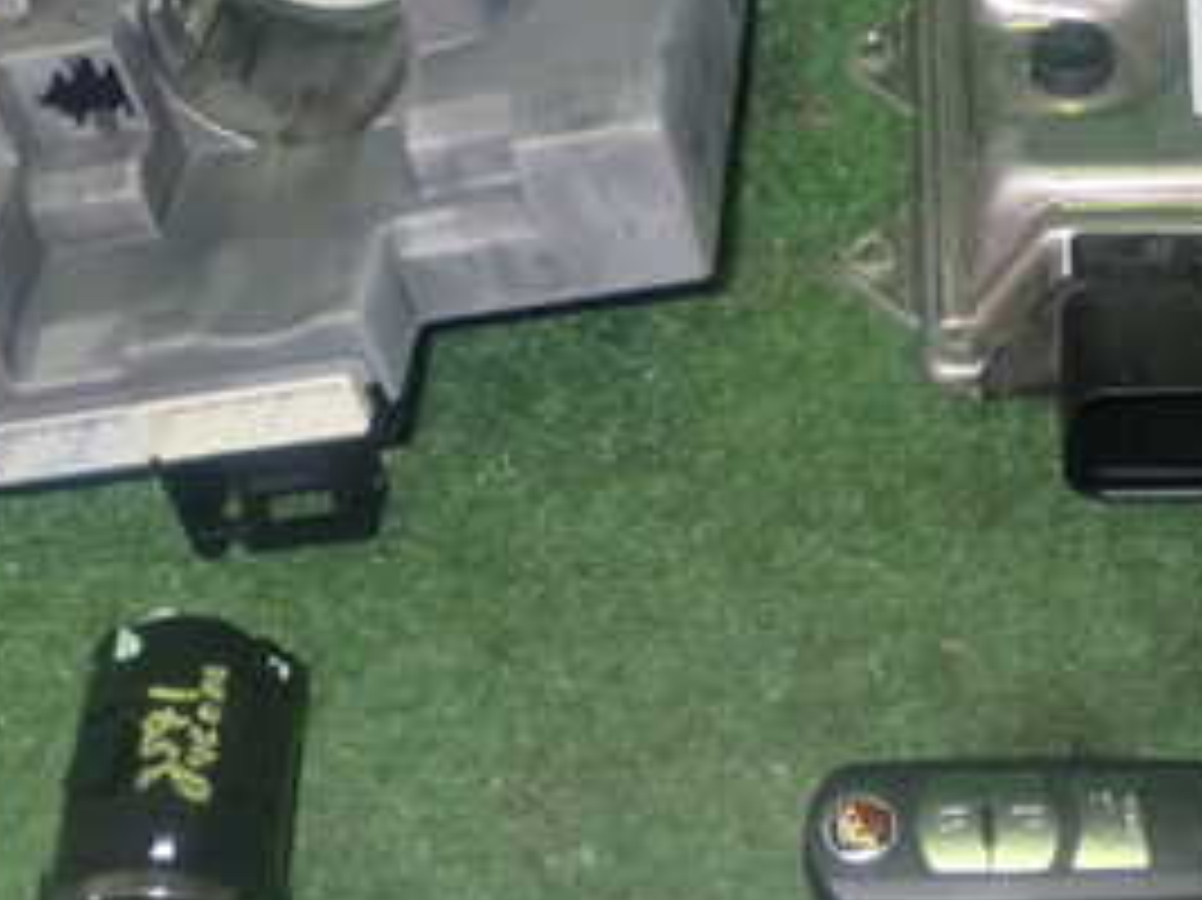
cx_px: 779
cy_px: 279
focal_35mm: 81
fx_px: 2811
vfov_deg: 18.1
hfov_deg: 24.0
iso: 800
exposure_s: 1/40
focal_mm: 6.37
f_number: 7.1
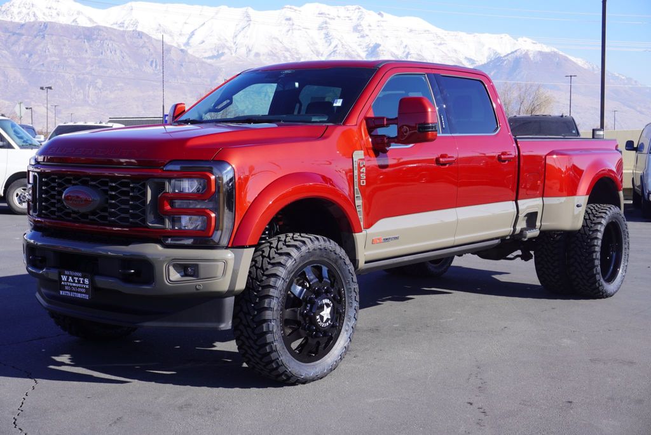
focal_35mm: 48
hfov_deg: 41.1
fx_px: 868
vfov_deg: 28.1
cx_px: 326
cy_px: 218
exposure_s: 1/100
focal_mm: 32
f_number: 9
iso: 100
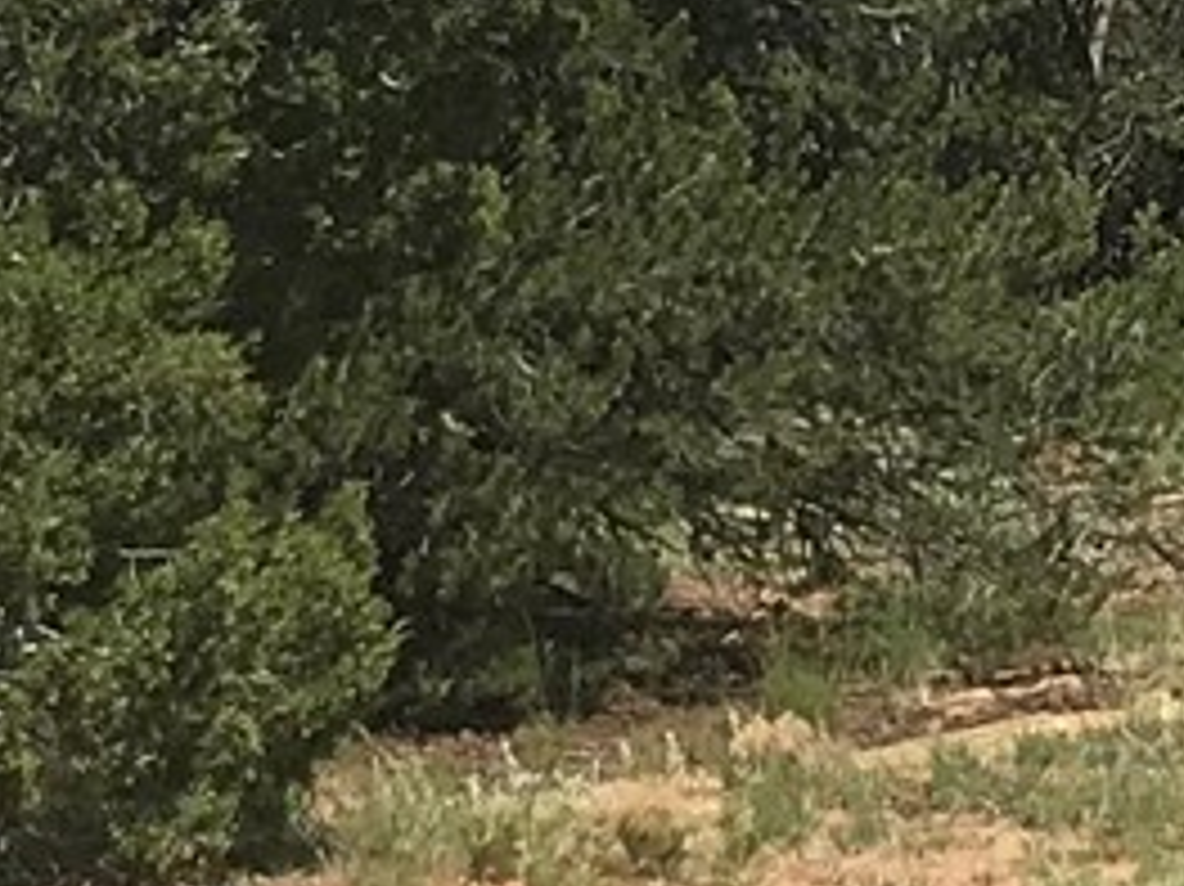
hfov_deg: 8.9
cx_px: 1652
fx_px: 7453
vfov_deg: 6.8
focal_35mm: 218
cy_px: 198
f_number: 1.8
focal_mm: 3.99
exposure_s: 1/3690
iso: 20
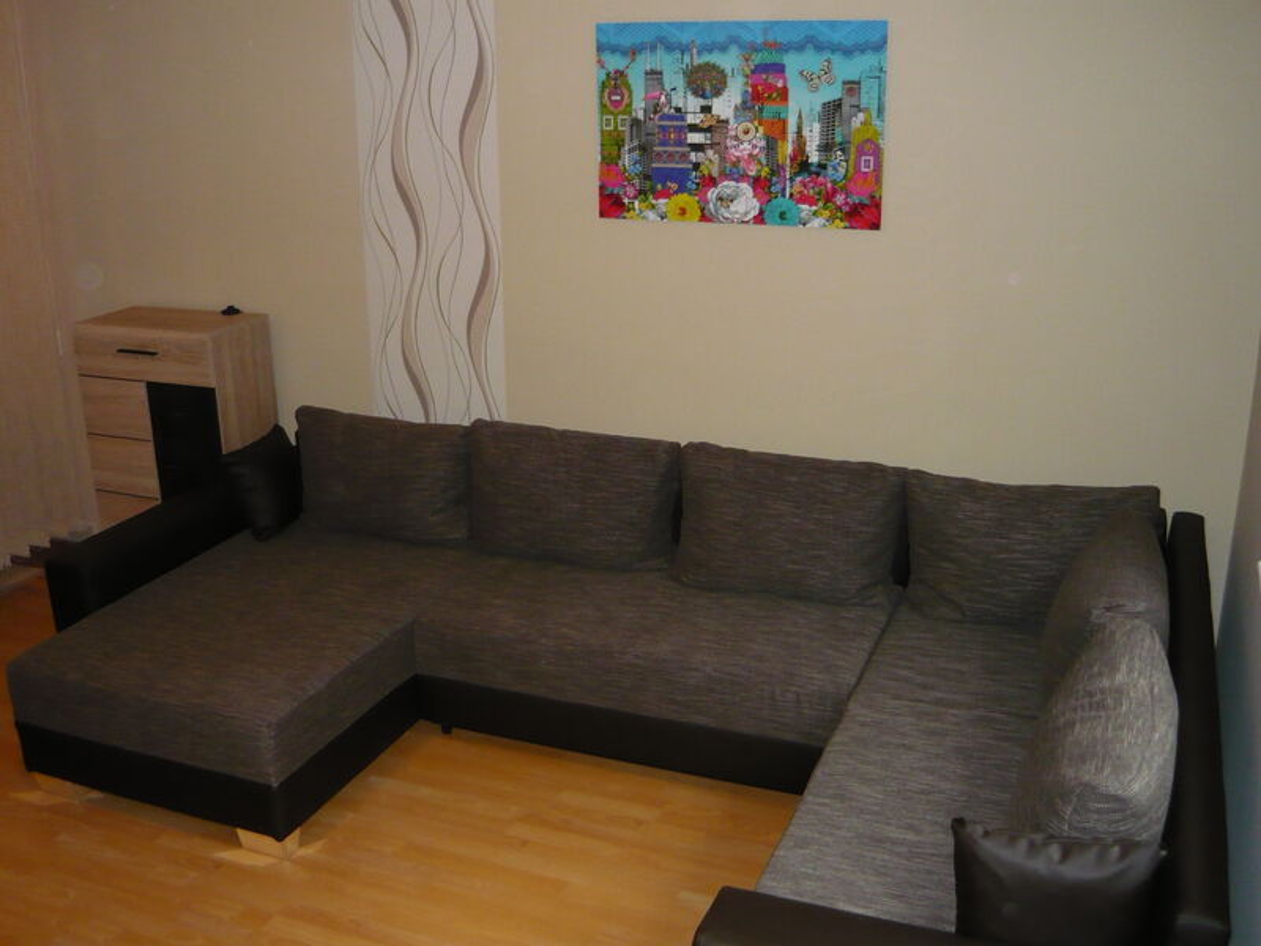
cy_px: 473
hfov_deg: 55.4
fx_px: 1202
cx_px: 630
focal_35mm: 33
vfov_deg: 42.9
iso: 320
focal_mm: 5.5
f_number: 2.8
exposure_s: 1/30
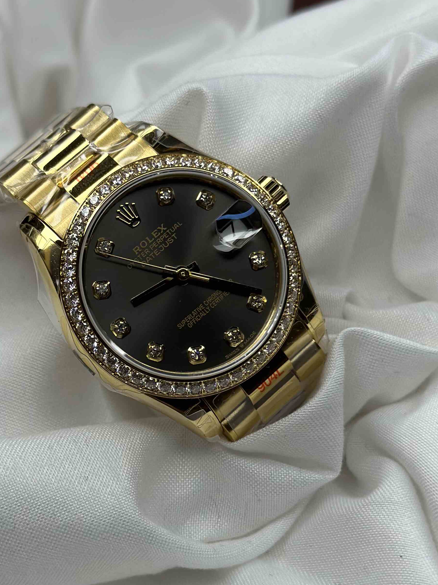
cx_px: 192
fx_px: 1147
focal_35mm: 68
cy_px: 275
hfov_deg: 21.6
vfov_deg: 28.6
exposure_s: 1/797
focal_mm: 6.86
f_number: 1.78
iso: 80
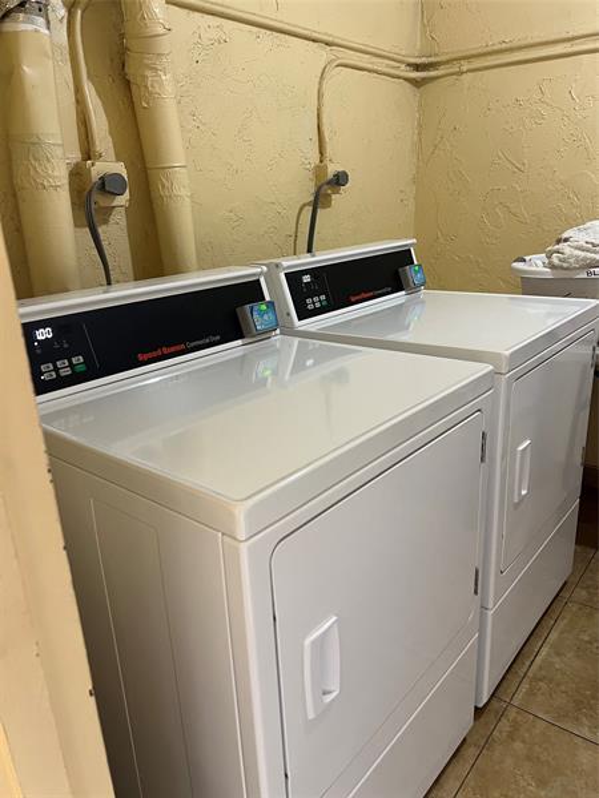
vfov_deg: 67.3
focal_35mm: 26
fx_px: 600
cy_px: 399
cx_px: 300
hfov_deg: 53.1
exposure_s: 1/60
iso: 160
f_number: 1.5
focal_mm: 5.7
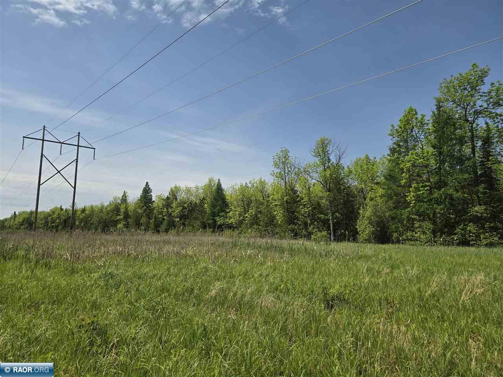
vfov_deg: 58.9
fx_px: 334
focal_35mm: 23
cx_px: 252
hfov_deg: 73.9
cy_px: 188
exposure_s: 1/1465
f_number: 1.7
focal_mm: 6.3
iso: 12
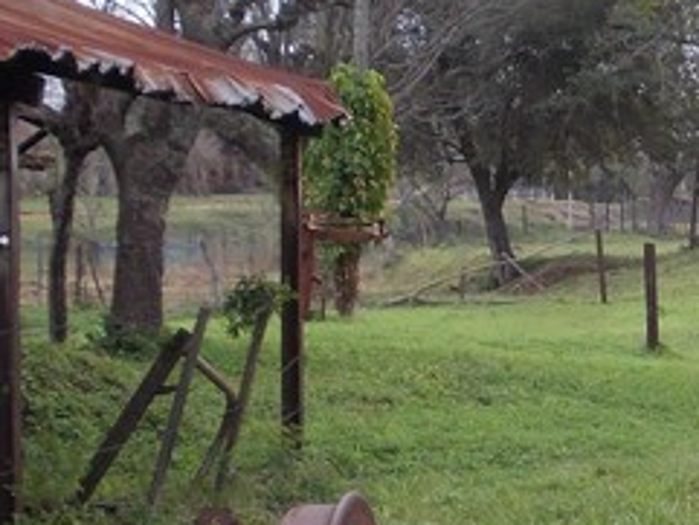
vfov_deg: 9.2
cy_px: 380
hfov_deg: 12.0
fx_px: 3273
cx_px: 801
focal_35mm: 162
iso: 80
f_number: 3.6
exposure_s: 1/160
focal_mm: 7.2
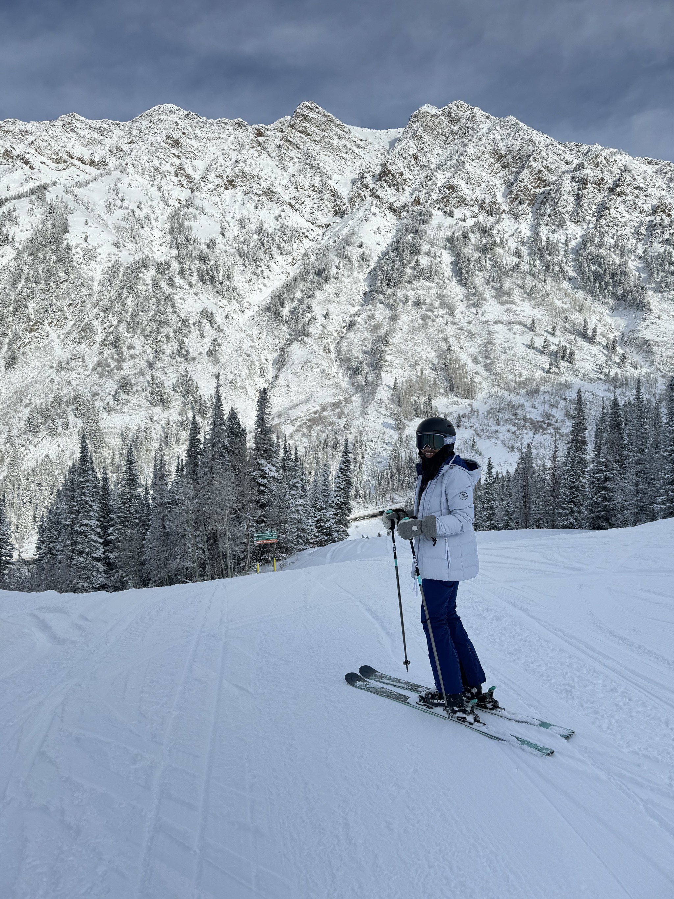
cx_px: 337
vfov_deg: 71.6
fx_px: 623
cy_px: 450
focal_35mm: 24
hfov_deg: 56.8
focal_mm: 6.86
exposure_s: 1/2105
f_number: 1.78
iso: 80
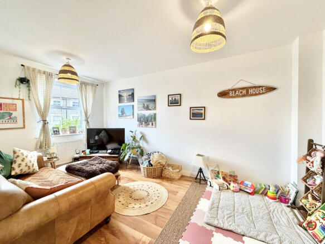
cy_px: 122
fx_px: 131
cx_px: 162
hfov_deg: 102.1
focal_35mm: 14
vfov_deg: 85.7
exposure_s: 1/100
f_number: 2.2
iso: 320
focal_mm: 2.22
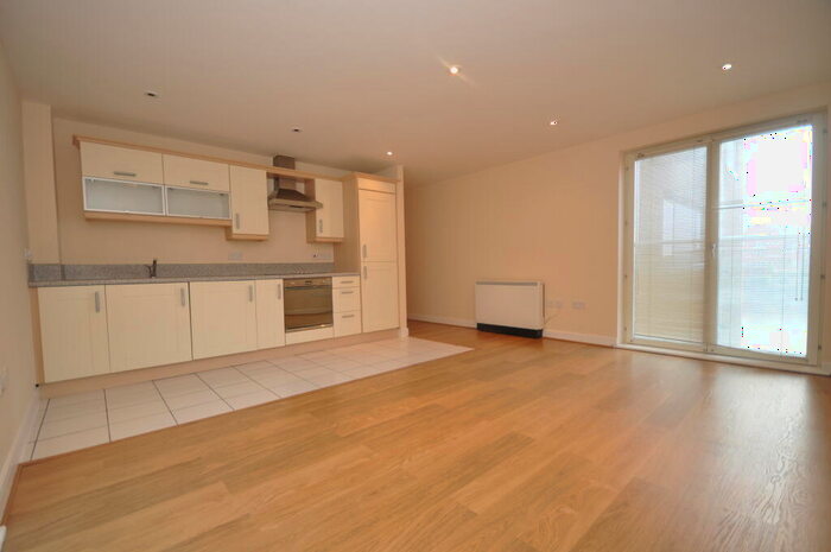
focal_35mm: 15
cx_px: 416
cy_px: 276
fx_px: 346
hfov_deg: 100.5
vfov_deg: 77.2
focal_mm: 10
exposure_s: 1/60
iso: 450
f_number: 4
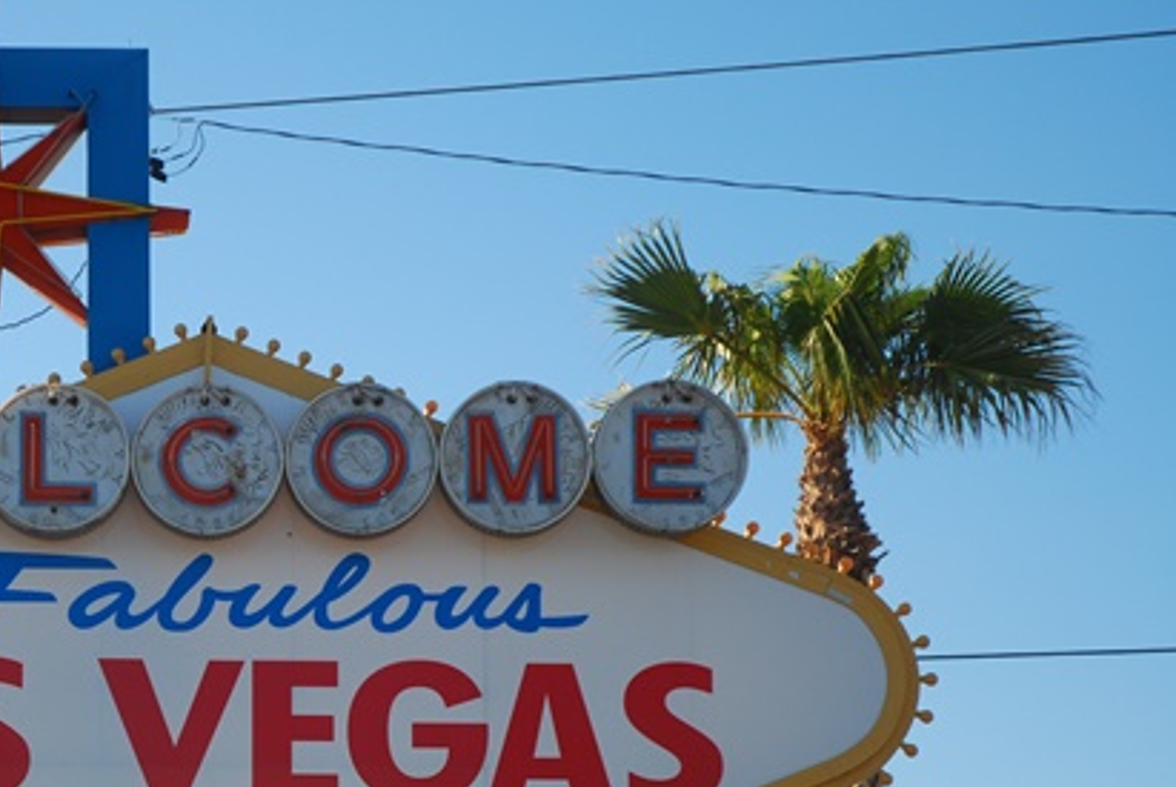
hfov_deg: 16.1
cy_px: 512
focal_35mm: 126
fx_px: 4120
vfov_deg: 10.9
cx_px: 149
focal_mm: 48
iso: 160
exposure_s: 1/640
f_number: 4.5
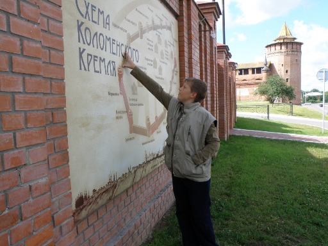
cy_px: 123
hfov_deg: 55.4
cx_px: 164
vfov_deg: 42.9
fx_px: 313
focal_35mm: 33
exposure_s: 1/100
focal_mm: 6.02
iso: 64
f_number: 5.6
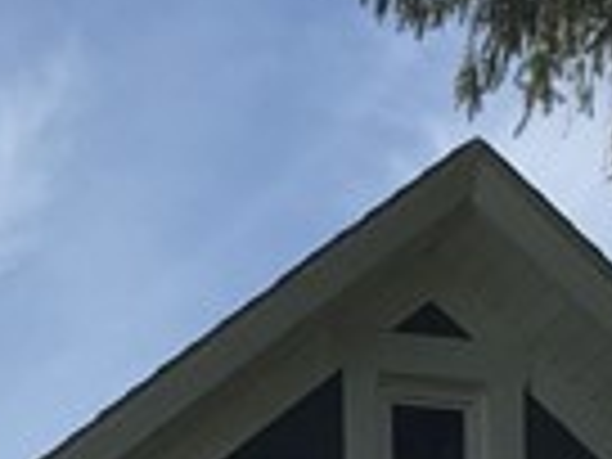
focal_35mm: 218
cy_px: 1332
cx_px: -522
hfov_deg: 8.7
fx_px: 3854
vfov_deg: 6.3
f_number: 2.2
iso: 32
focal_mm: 4.15
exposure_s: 1/2198
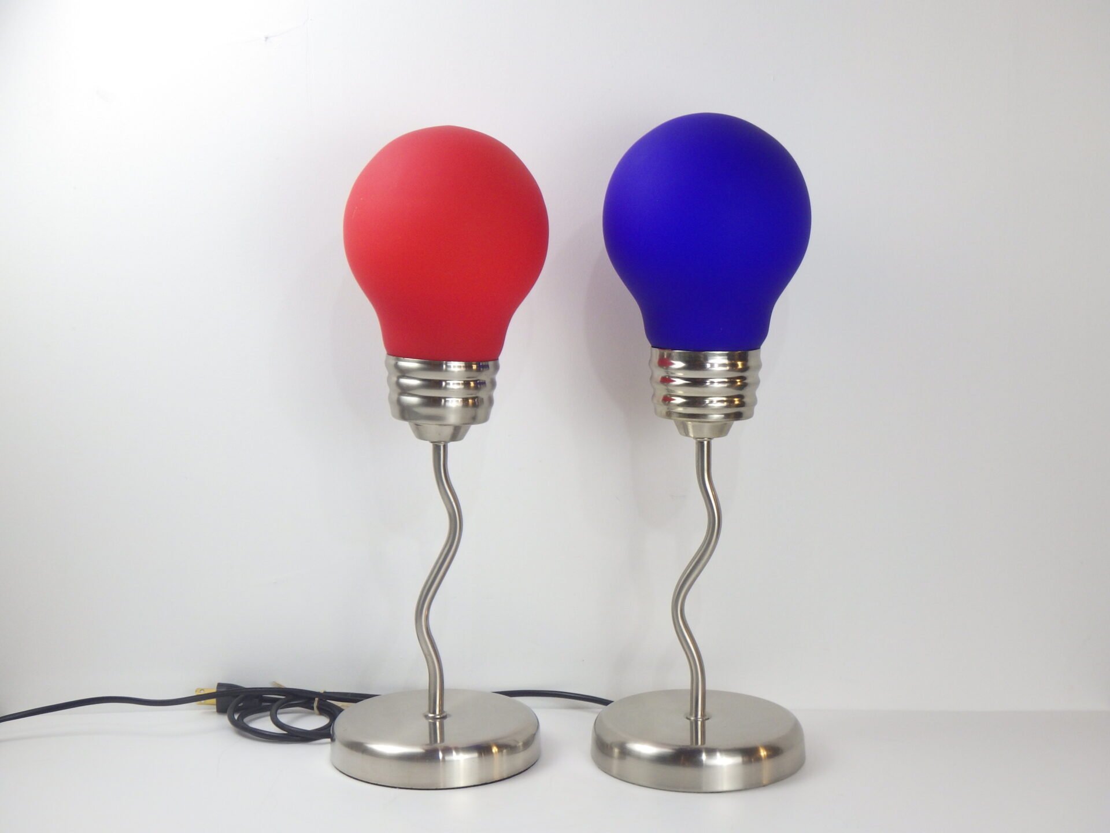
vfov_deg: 28.6
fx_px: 1635
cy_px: 416
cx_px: 555
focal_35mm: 51
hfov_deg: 37.5
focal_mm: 9.1
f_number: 4.4
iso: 125
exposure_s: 1/20
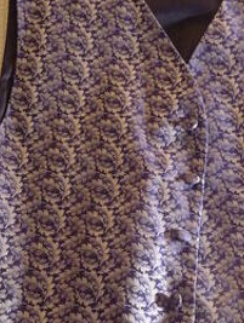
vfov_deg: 28.4
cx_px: 180
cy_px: 250
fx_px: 628
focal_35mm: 67
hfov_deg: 21.8
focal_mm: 4.7
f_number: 3.3
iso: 400
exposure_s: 1/20
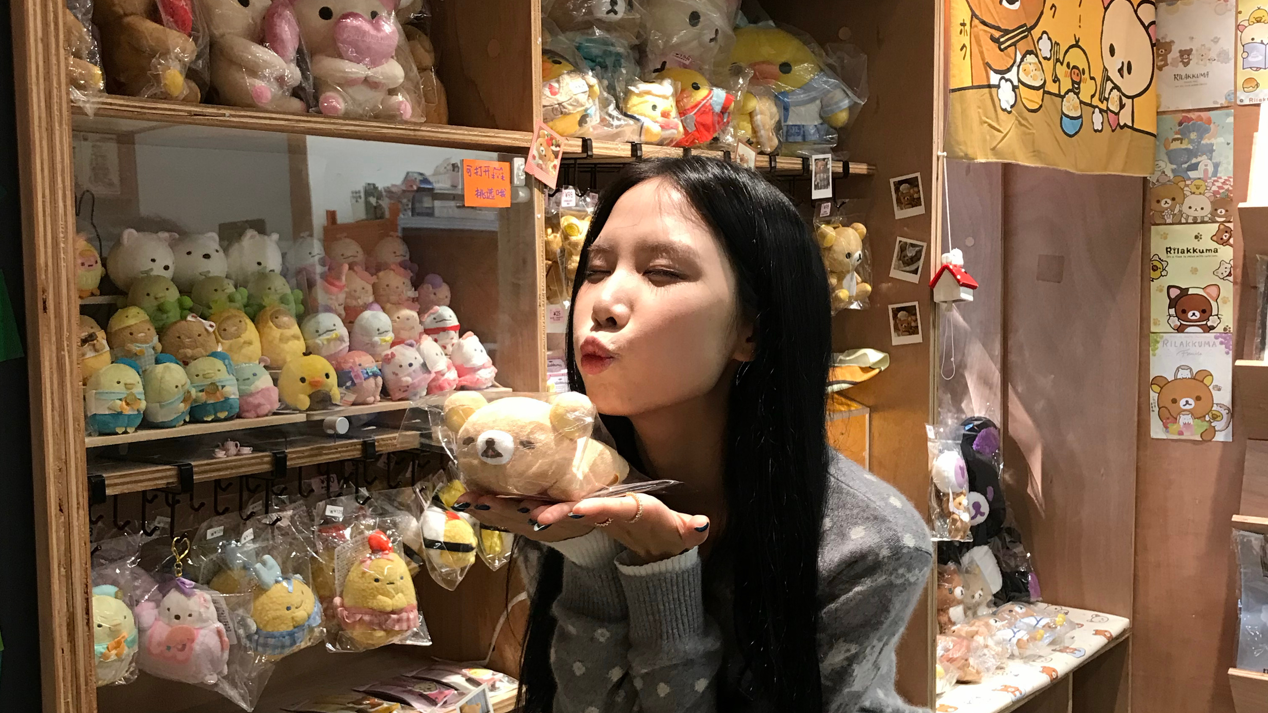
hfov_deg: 49.4
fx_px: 1378
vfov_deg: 29.0
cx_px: 631
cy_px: 400
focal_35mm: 41
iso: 40
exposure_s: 1/33
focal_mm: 3.99
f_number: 1.8
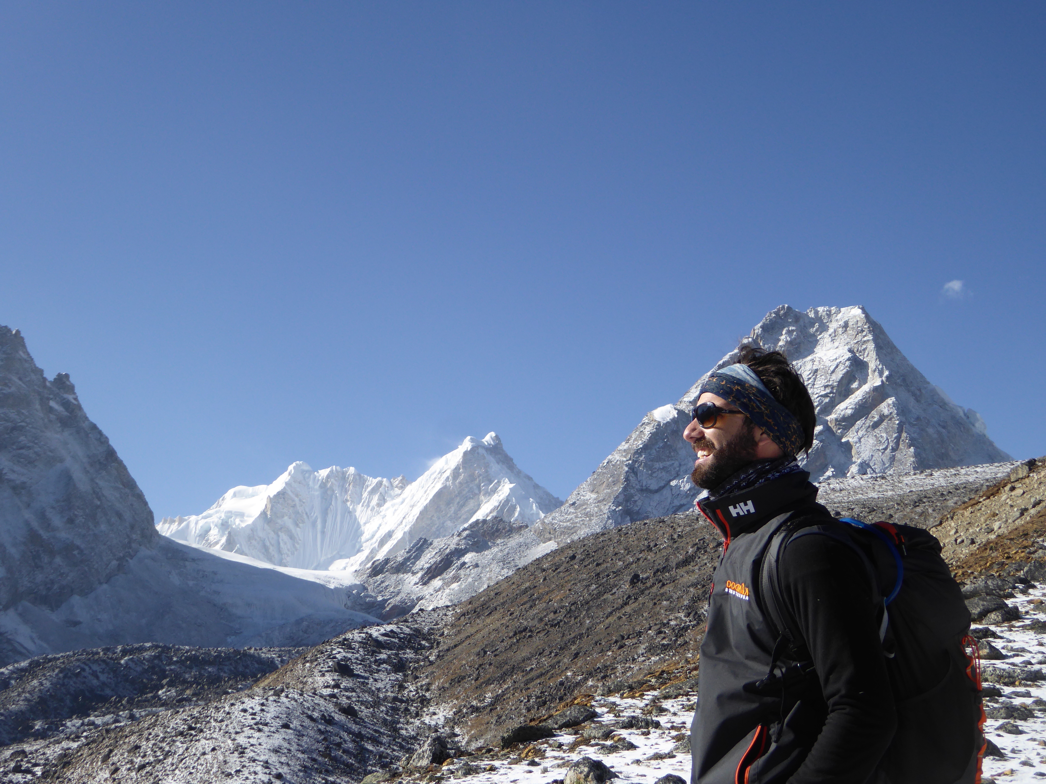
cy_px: 392
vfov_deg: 25.7
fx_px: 1722
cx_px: 523
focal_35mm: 57
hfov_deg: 33.8
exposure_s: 1/800
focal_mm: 9.6
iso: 100
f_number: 4.1
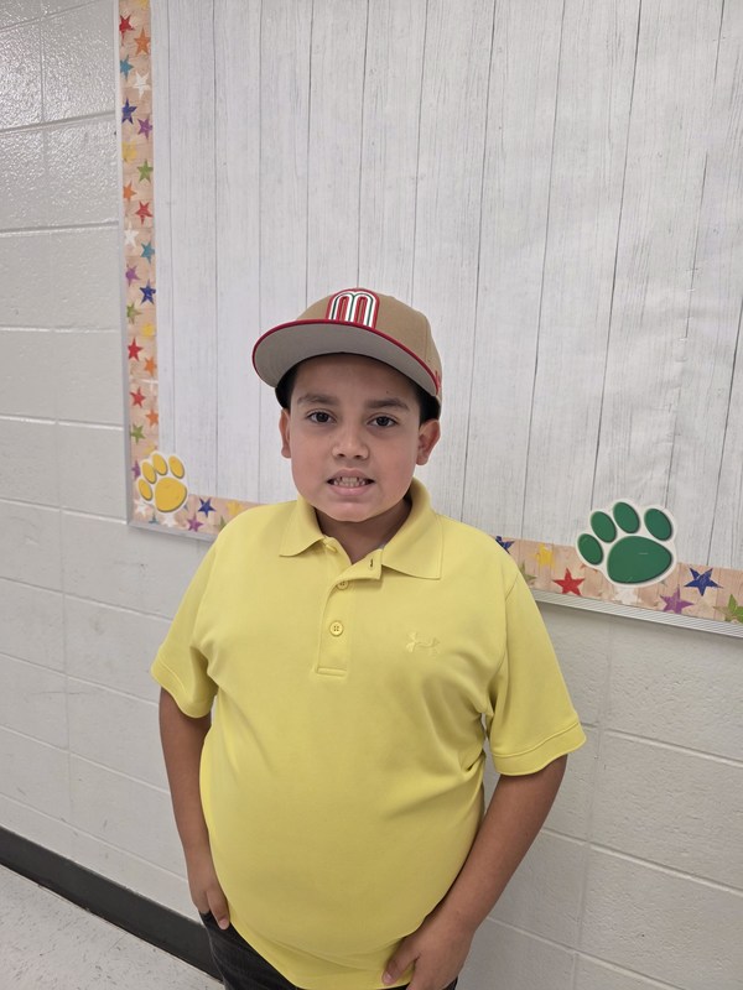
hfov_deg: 58.9
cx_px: 372
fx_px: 658
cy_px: 495
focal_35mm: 23
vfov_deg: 73.9
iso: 125
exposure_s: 1/120
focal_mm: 6.3
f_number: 1.7
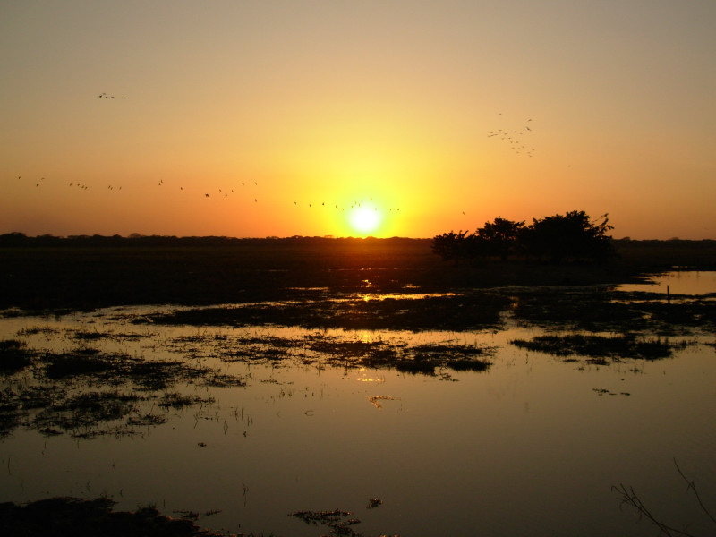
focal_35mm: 38
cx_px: 358
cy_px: 268
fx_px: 786
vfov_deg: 37.7
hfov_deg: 49.0
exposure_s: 1/813
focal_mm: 6.3
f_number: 2.9
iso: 50
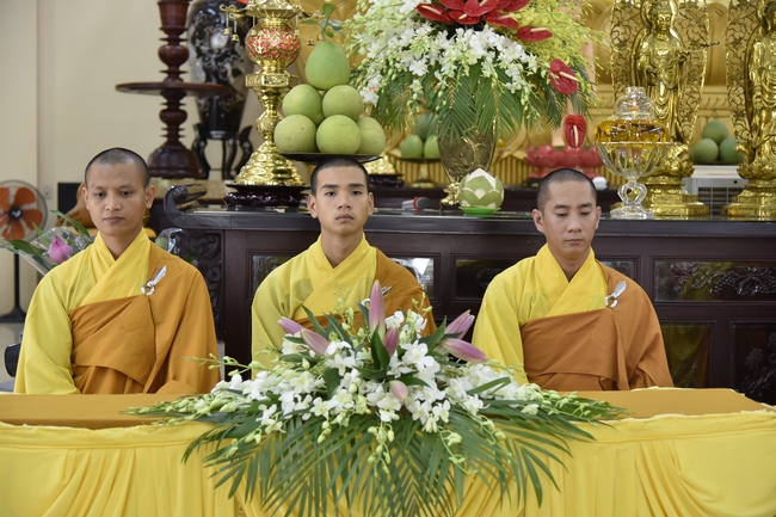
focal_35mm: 62
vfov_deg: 21.9
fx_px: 1336
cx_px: 388
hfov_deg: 32.4
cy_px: 258
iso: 800
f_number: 4
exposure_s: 1/50
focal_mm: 62
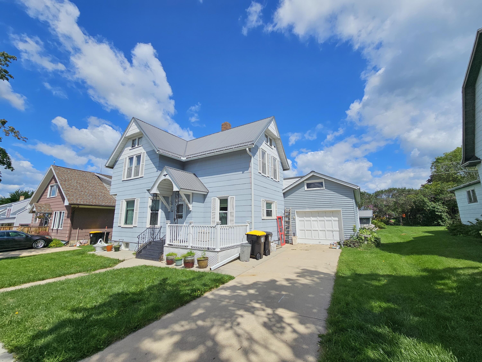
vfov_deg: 89.9
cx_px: 241
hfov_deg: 106.2
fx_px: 181
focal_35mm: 13
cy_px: 181
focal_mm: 2.2
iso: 50
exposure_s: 1/4385
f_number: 2.2
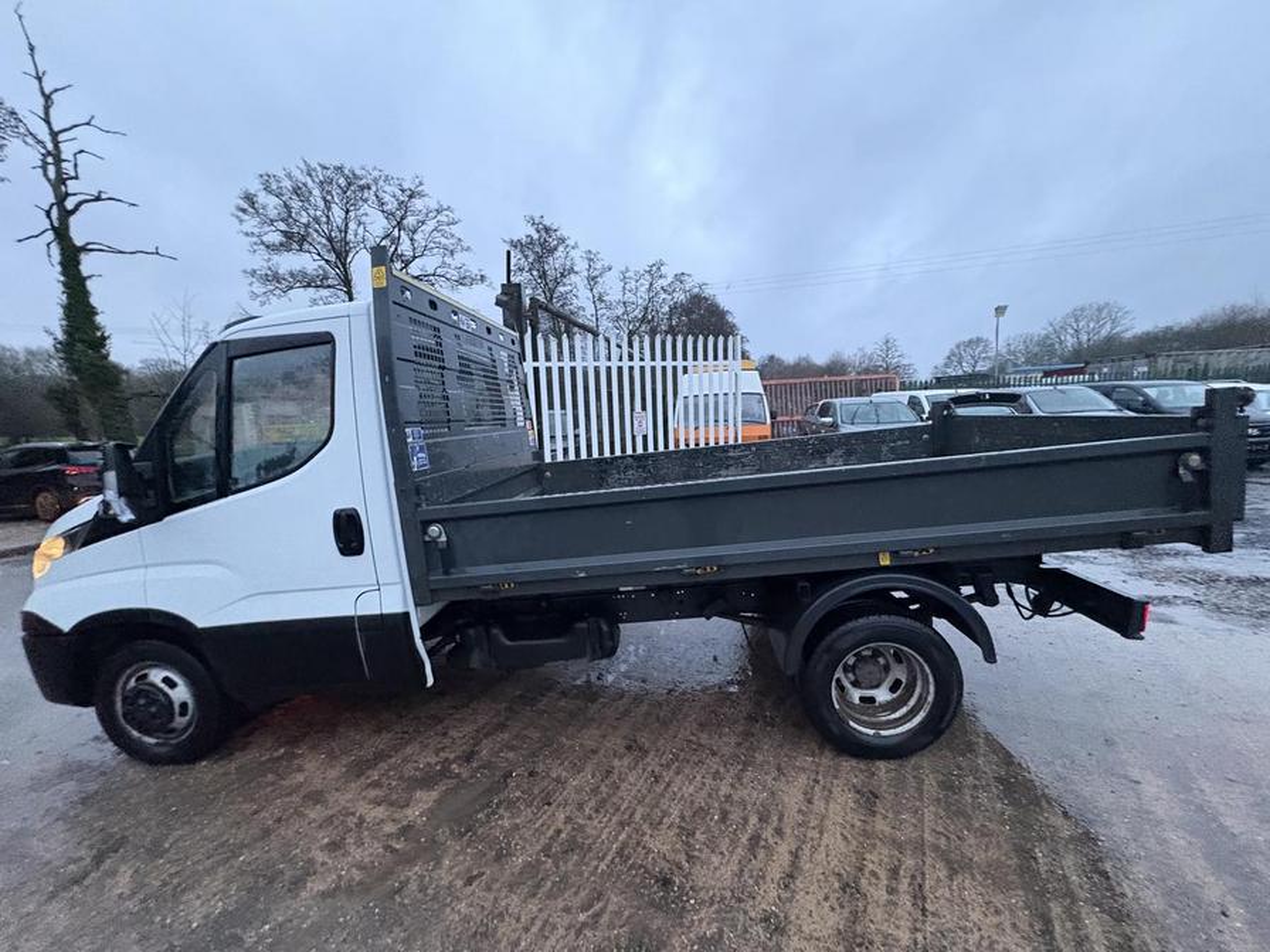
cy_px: 476
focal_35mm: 14
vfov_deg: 85.7
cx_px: 635
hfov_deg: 102.1
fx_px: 514
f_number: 2.2
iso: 1000
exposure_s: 1/46
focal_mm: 2.22
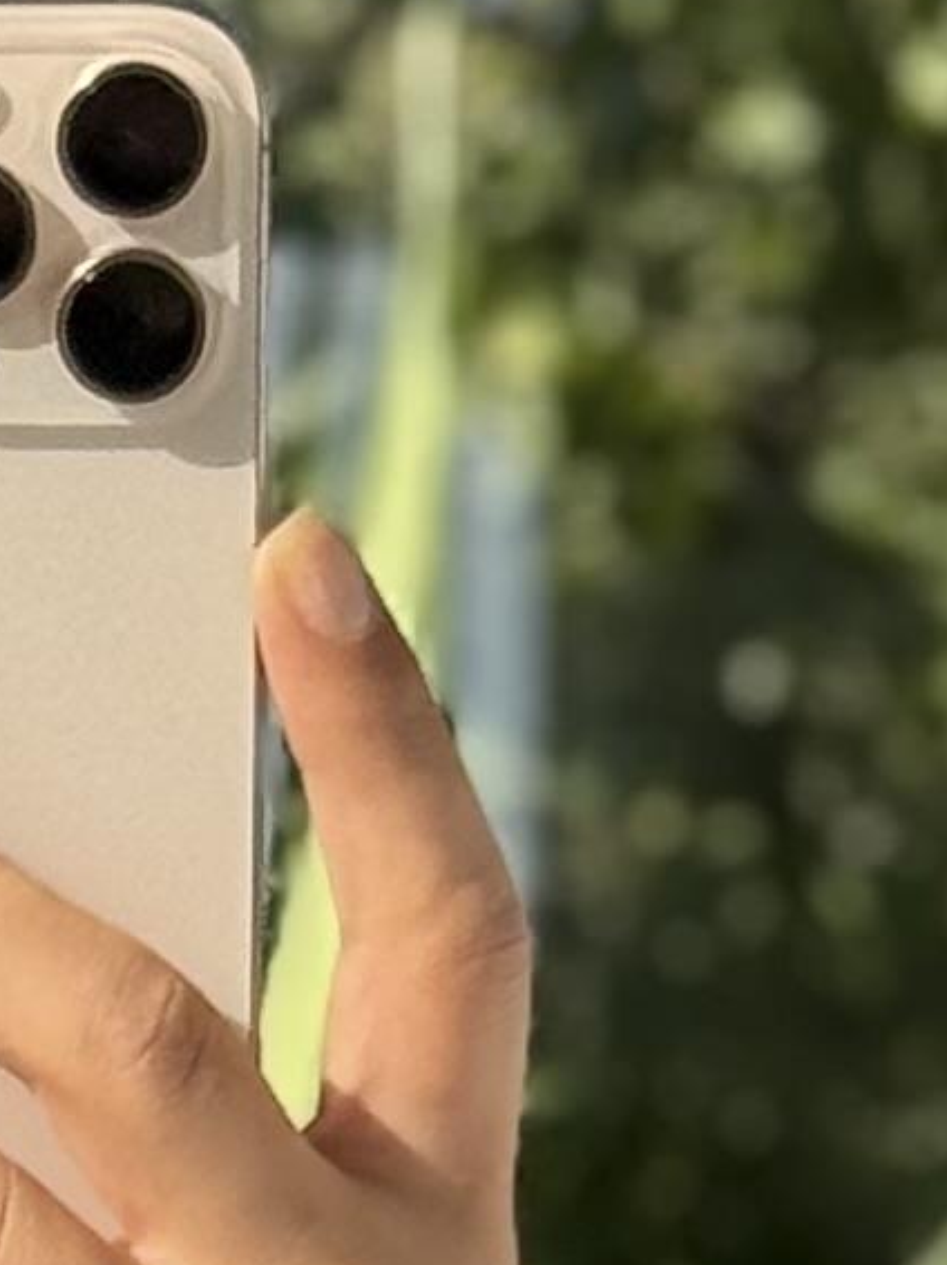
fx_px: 12484
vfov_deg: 5.6
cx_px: -353
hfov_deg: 4.3
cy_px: 3154
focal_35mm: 342
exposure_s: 1/1222
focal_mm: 6.76
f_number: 1.78
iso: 64
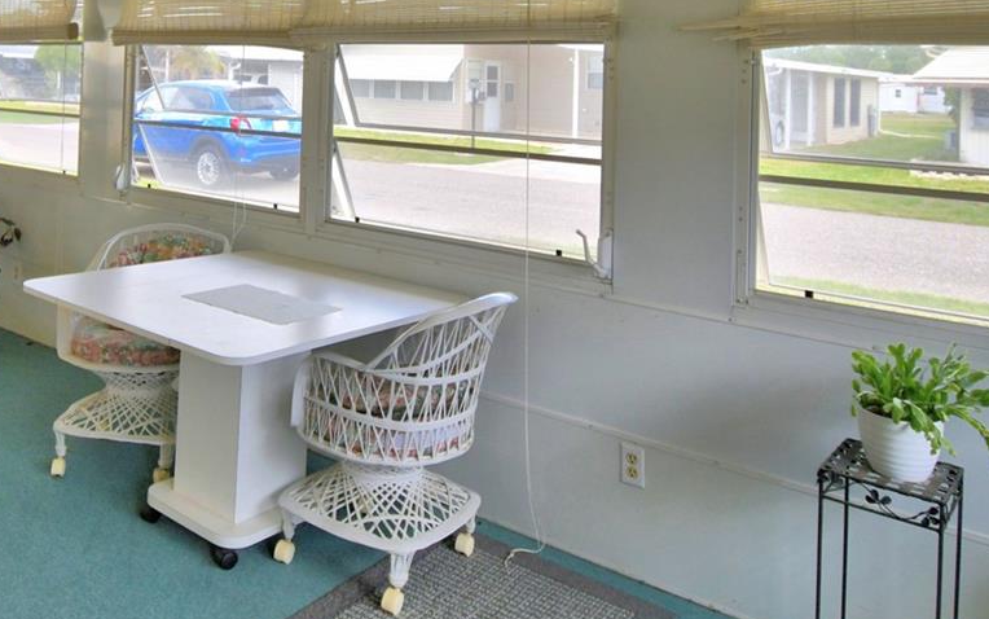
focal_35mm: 32
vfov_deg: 37.0
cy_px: 63
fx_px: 863
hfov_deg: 58.4
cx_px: 334
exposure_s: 1/125
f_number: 4.5
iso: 200
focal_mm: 10
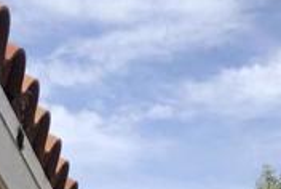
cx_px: 179
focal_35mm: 169
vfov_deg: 6.7
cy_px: 713
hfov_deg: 12.1
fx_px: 1321
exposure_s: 1/1715
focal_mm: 4
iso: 20
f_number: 1.8
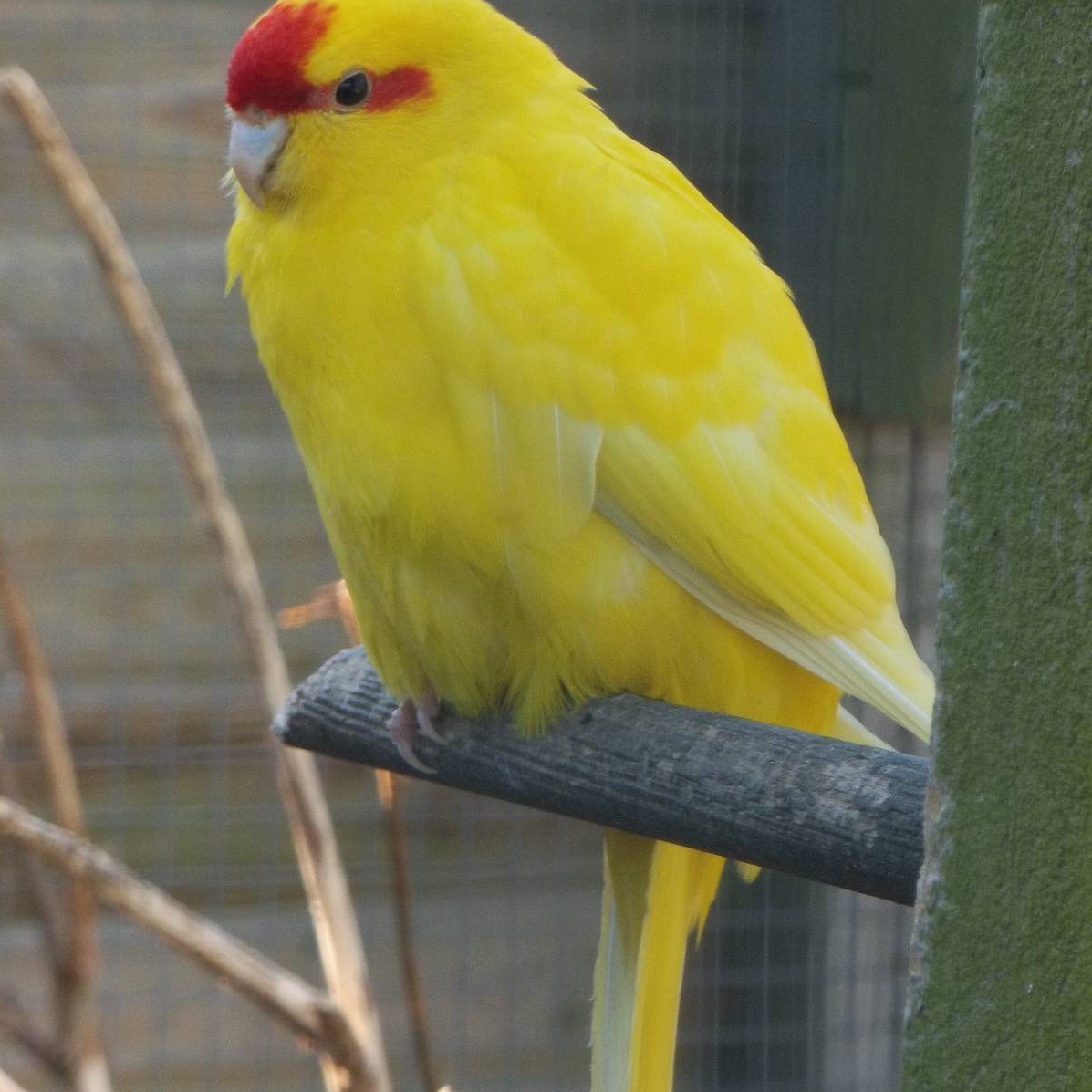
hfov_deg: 9.0
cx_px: 546
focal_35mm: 195
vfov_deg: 9.0
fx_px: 6960
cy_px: 617
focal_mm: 29.5
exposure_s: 1/80
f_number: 5.9
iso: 142
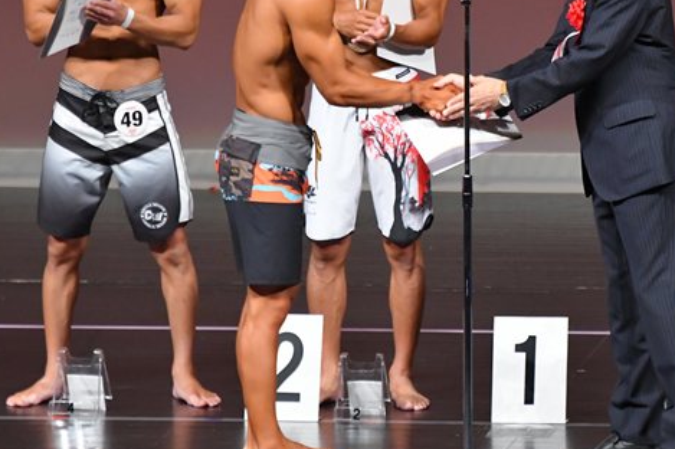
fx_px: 9762
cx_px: 540
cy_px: 151
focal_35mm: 521
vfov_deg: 2.6
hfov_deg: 4.0
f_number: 5.6
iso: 4000
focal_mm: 210
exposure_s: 1/400
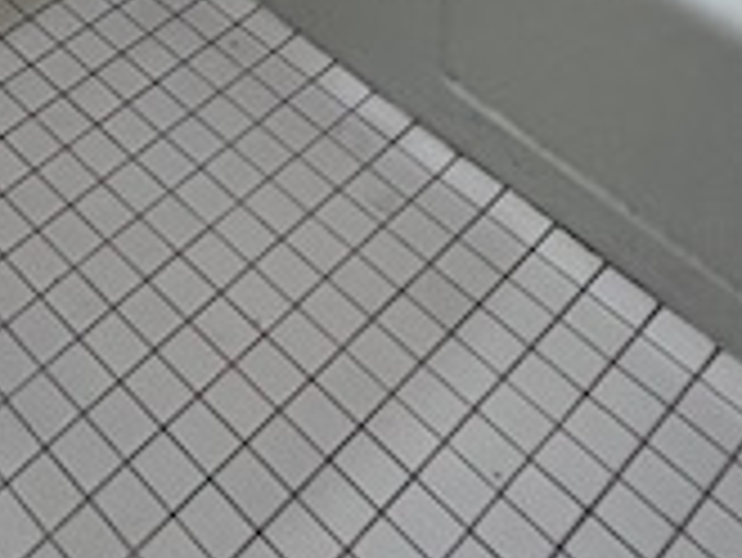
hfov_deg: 25.0
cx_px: -310
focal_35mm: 63
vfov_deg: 14.8
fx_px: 1351
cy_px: -770
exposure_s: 1/120
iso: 200
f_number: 1.8
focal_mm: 1.57
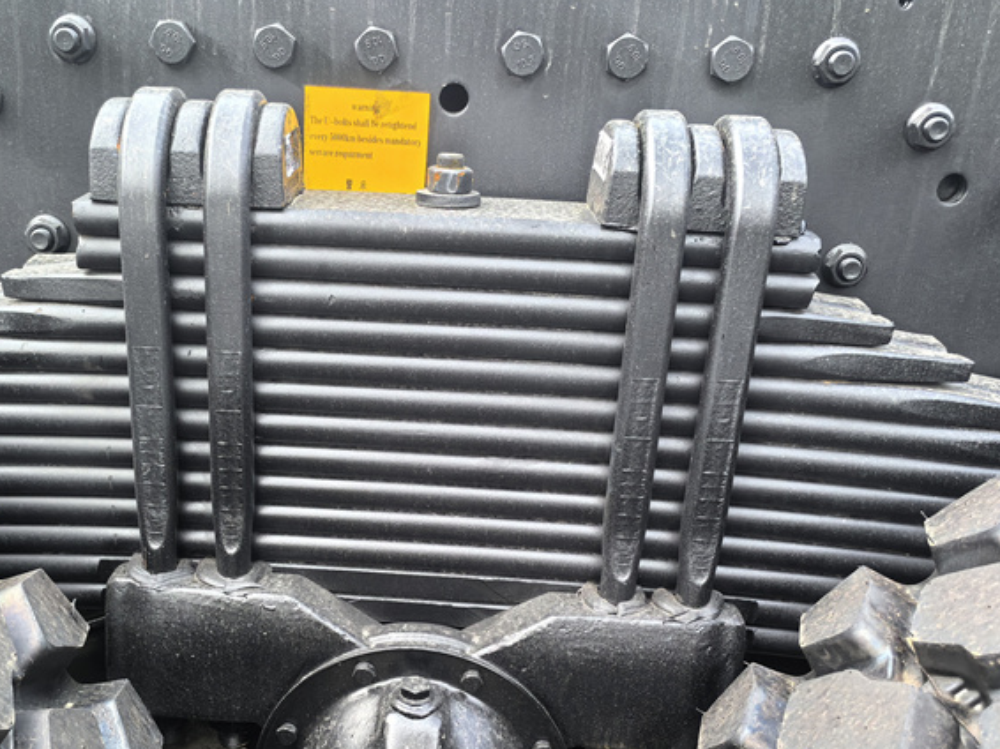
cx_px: 413
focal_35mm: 41
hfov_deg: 45.6
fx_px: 1184
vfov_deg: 34.8
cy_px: 496
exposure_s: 1/985
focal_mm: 5.75
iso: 160
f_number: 2
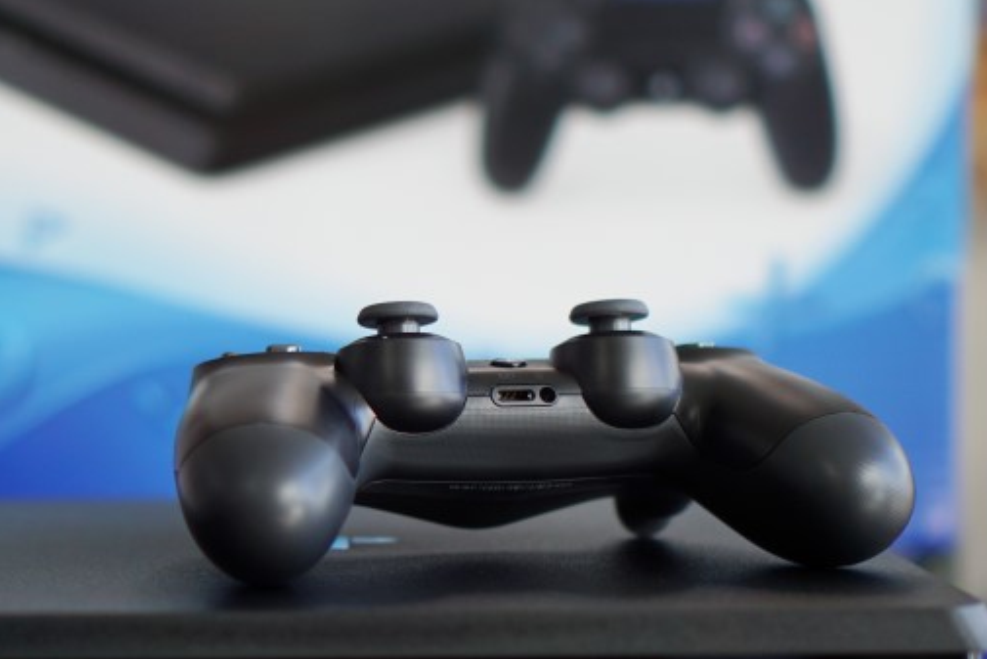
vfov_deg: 13.2
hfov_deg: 19.6
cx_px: 379
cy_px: 394
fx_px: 2852
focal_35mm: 104
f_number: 1.8
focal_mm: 35
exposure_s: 1/200
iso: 100
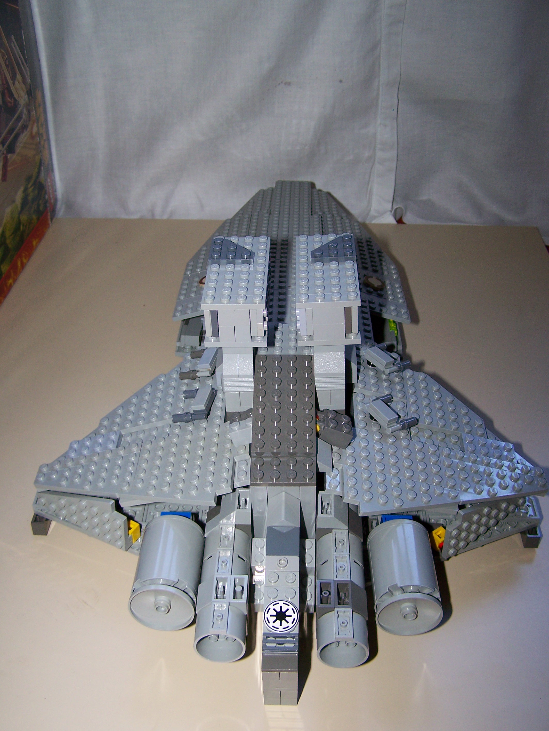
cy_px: 366
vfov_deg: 46.8
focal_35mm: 40
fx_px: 845
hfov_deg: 36.0
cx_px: 274
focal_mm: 6.7
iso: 80
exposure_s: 1/60
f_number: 2.8
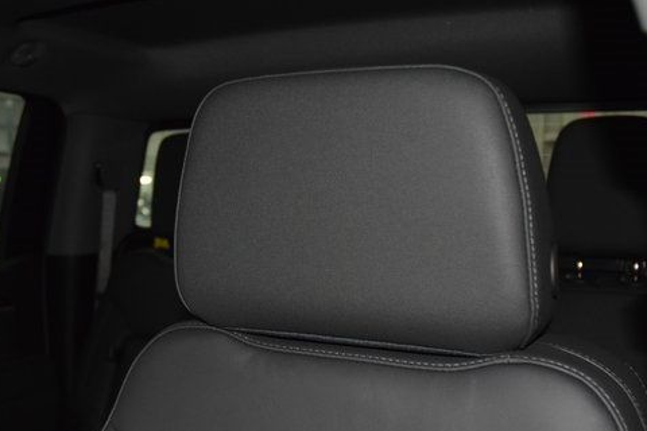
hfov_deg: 41.1
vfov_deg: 27.9
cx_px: 336
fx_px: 863
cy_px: 286
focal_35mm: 48
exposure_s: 1/100
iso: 2200
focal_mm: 24
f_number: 3.8
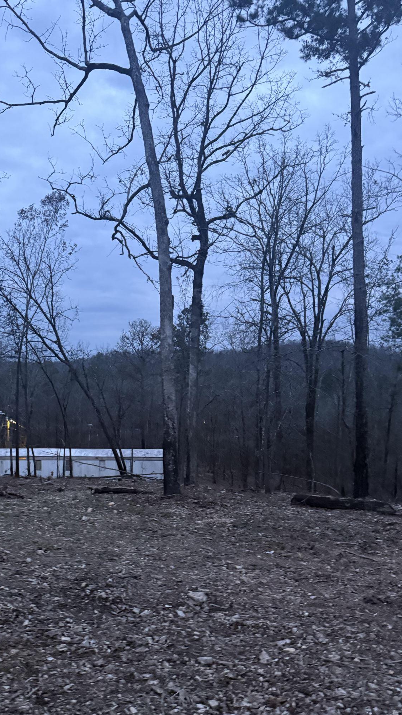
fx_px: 568
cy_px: 393
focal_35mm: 30
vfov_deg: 64.1
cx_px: 138
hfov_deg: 38.6
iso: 800
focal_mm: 6.76
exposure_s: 1/41
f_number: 1.78
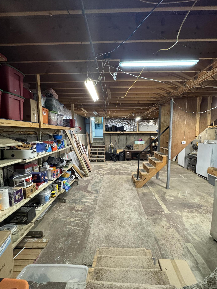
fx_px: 125
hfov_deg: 81.7
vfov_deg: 98.2
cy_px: 146
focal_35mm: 15
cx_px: 110
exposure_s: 1/60
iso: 500
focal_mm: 2.22
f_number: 2.2
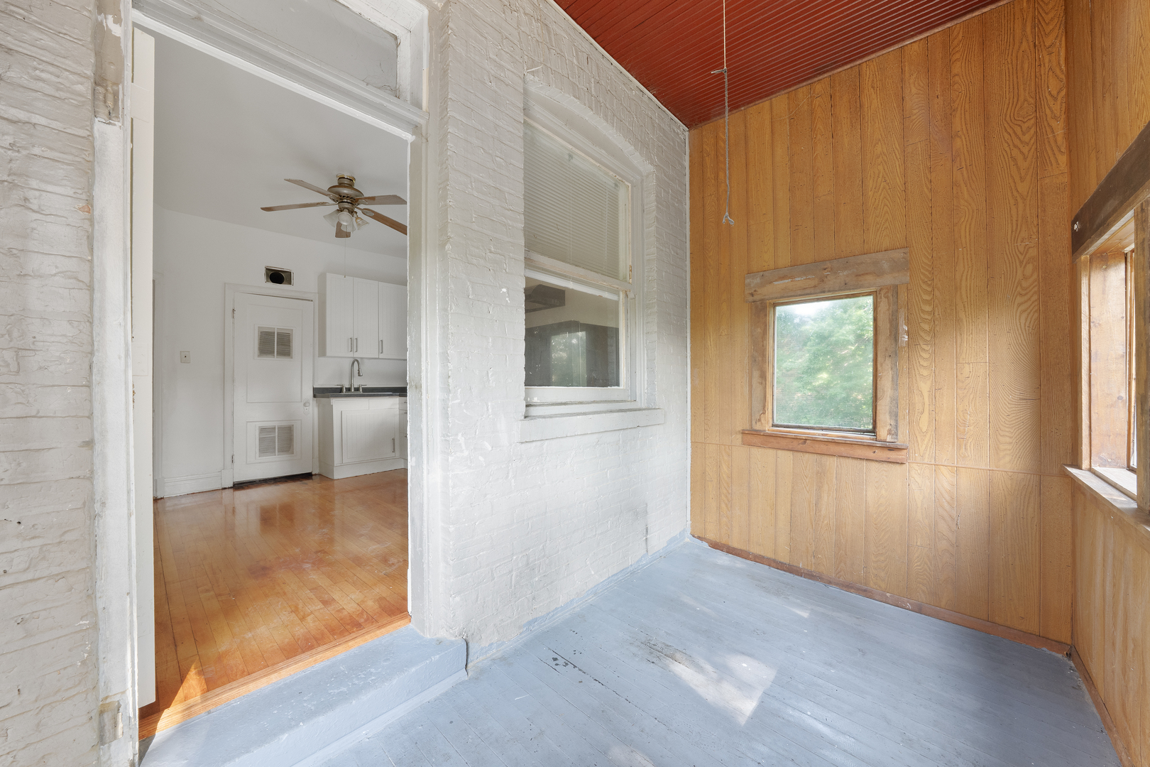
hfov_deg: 112.6
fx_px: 383
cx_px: 575
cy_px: 384
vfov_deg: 90.0
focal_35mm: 12
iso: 800
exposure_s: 1/1.67
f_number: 14
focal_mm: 12
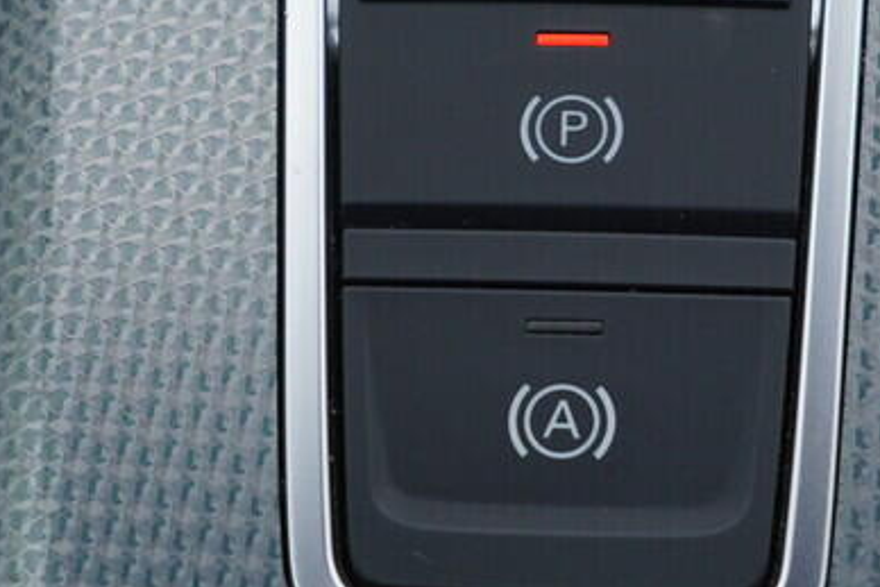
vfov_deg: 14.4
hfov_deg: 21.4
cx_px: 517
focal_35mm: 95
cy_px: 278
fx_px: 2323
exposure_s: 1/60
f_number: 3.5
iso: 125
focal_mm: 24
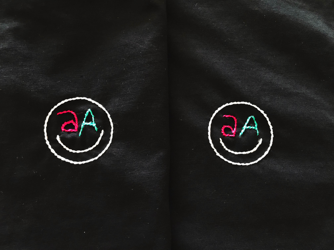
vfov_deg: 49.7
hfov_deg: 63.4
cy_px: 125
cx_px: 167
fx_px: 270
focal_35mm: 28
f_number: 1.8
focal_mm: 3.99
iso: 80
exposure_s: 1/17
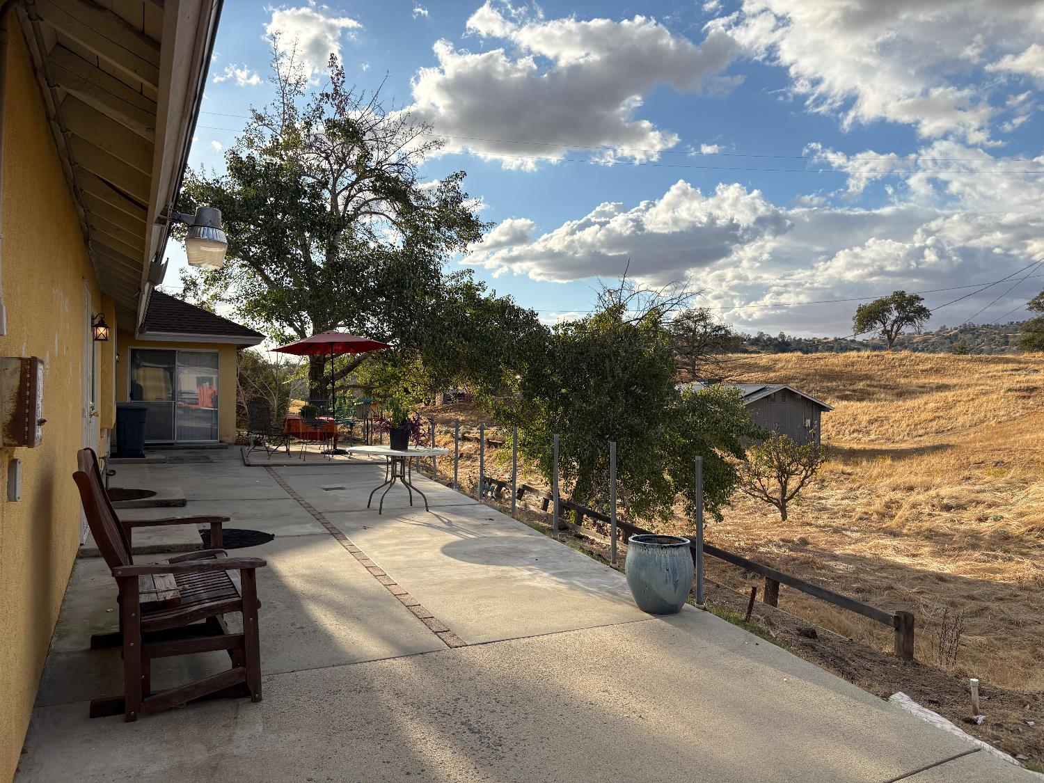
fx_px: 784
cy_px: 392
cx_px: 522
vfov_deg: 53.1
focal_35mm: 26
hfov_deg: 67.3
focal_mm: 5.96
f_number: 1.6
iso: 50
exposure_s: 1/3448
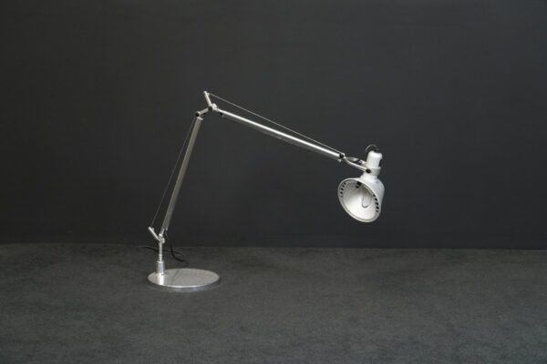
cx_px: 274
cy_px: 182
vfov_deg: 19.5
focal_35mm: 70
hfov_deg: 28.8
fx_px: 1064
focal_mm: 70
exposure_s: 1/160
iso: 5000
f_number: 7.1
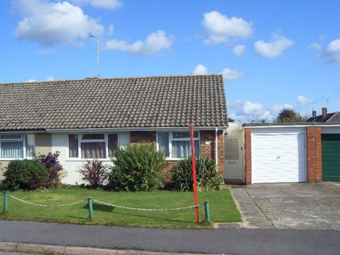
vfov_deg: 36.8
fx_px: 383
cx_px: 170
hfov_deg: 47.9
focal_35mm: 39
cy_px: 128
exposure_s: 1/350
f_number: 6.2
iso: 80
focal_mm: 6.6
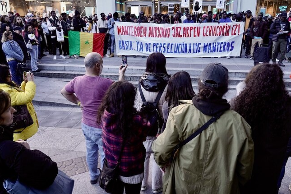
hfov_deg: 67.3
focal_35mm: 27
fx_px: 218
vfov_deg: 47.9
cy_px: 95
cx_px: 155
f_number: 6.3
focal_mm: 24
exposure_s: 1/160
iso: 1000
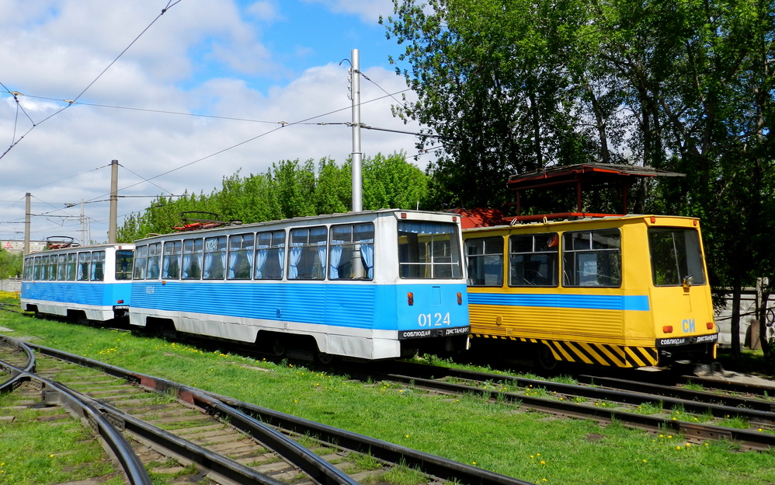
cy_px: 207
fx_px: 718
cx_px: 388
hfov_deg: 56.7
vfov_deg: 37.2
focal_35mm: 34
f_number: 4
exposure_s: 1/1250
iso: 160
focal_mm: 5.6
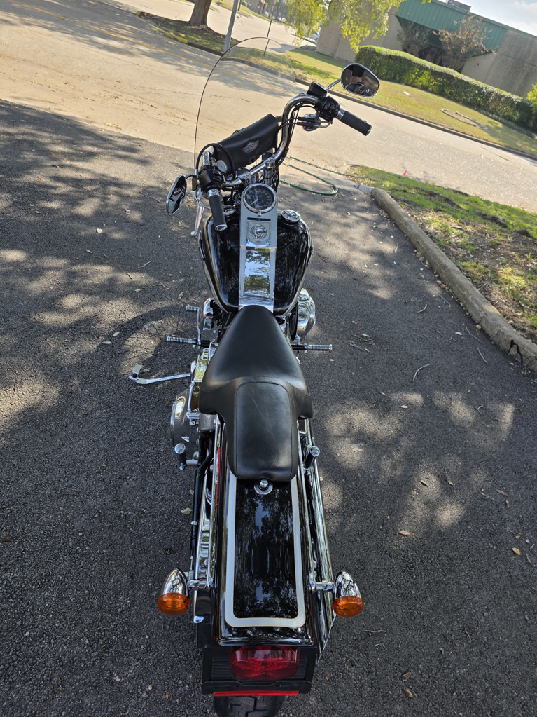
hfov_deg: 56.8
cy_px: 348
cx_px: 265
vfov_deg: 71.6
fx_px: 497
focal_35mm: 24
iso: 80
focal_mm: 6.3
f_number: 1.7
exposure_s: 1/2216
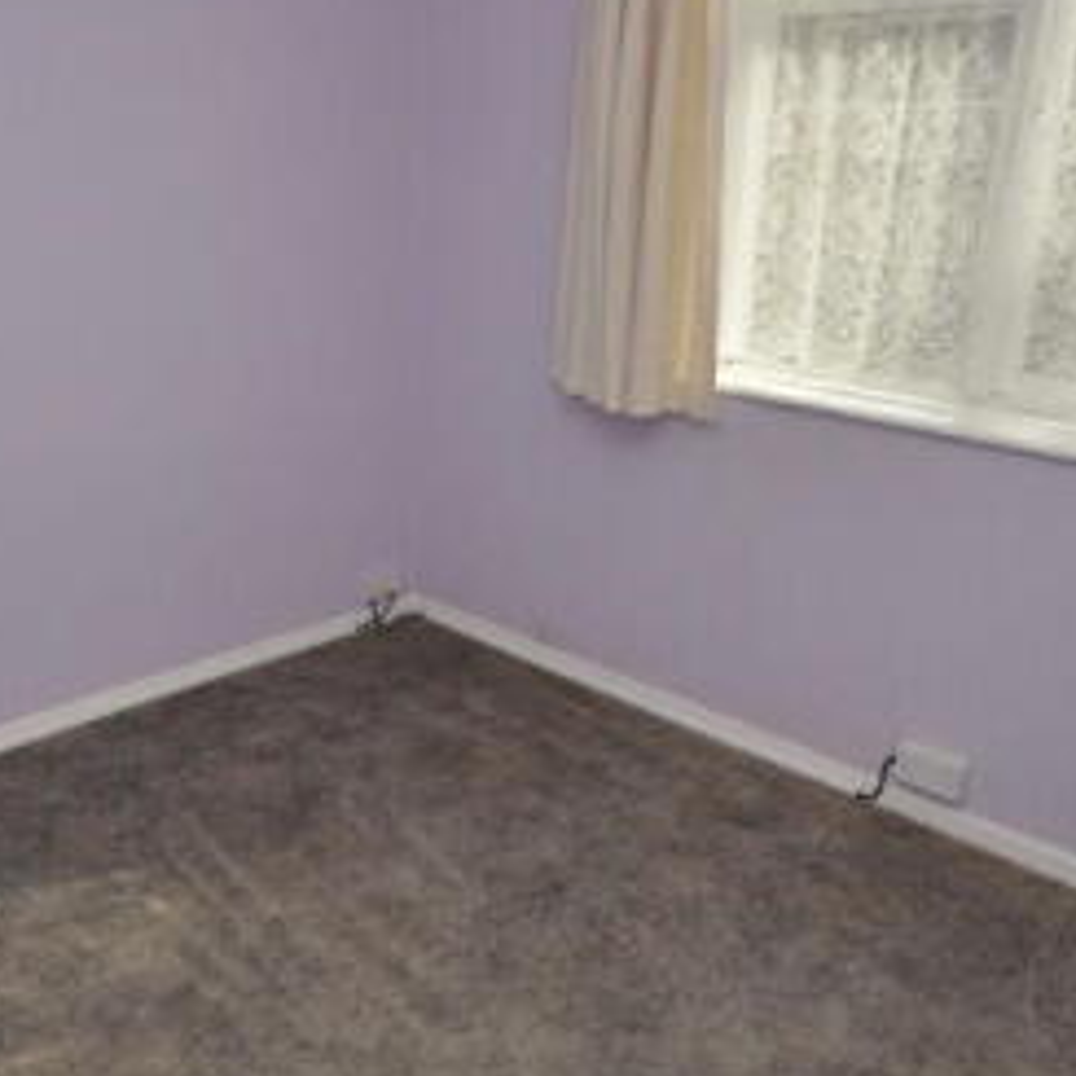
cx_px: 356
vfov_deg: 48.4
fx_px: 1196
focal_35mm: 34
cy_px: 505
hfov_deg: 47.6
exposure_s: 1/200
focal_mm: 10
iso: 100
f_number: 7.1
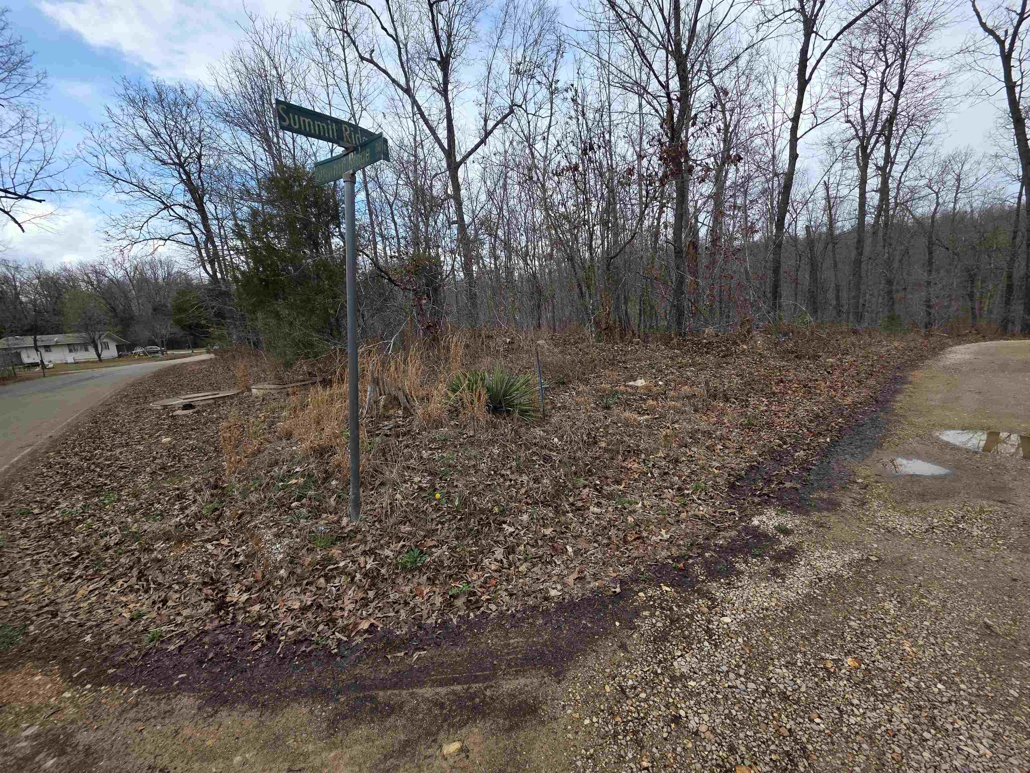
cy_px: 386
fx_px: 387
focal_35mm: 13
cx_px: 515
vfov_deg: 89.9
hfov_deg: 106.2
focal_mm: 2.2
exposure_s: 1/845
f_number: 1.9
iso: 40
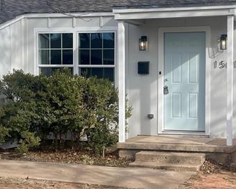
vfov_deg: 19.7
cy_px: 86
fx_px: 545
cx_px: 161
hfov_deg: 24.3
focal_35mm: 78
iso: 32
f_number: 1.6
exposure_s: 1/2288
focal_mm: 5.1
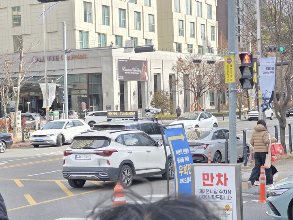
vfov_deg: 17.2
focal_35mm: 86
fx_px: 728
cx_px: 152
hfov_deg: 22.7
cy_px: 116
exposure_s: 1/472
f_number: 2.4
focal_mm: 7.9
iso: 50
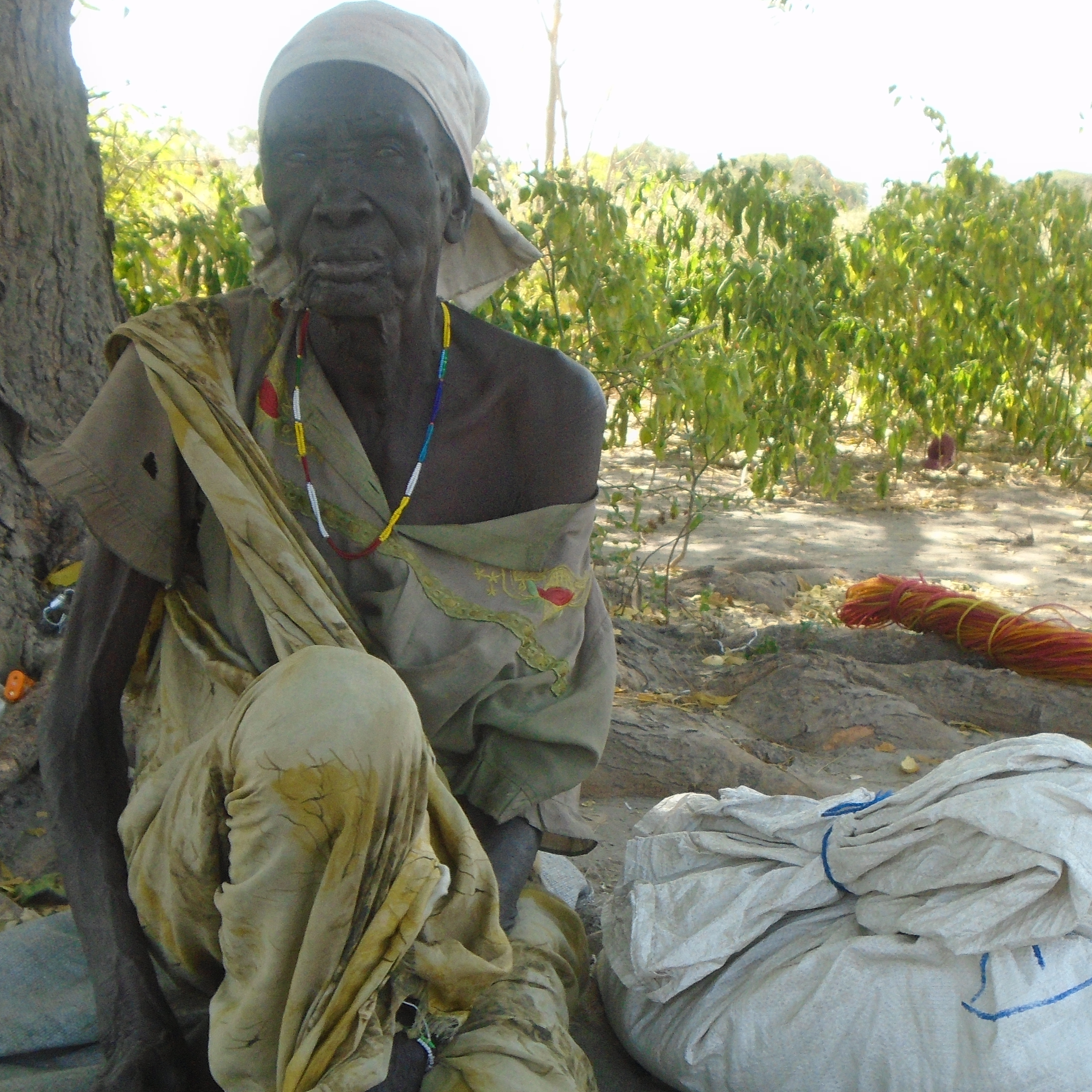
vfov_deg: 28.6
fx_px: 2141
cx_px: 691
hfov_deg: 28.5
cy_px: 631
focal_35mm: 60
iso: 250
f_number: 4.1
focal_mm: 7.4
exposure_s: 1/250
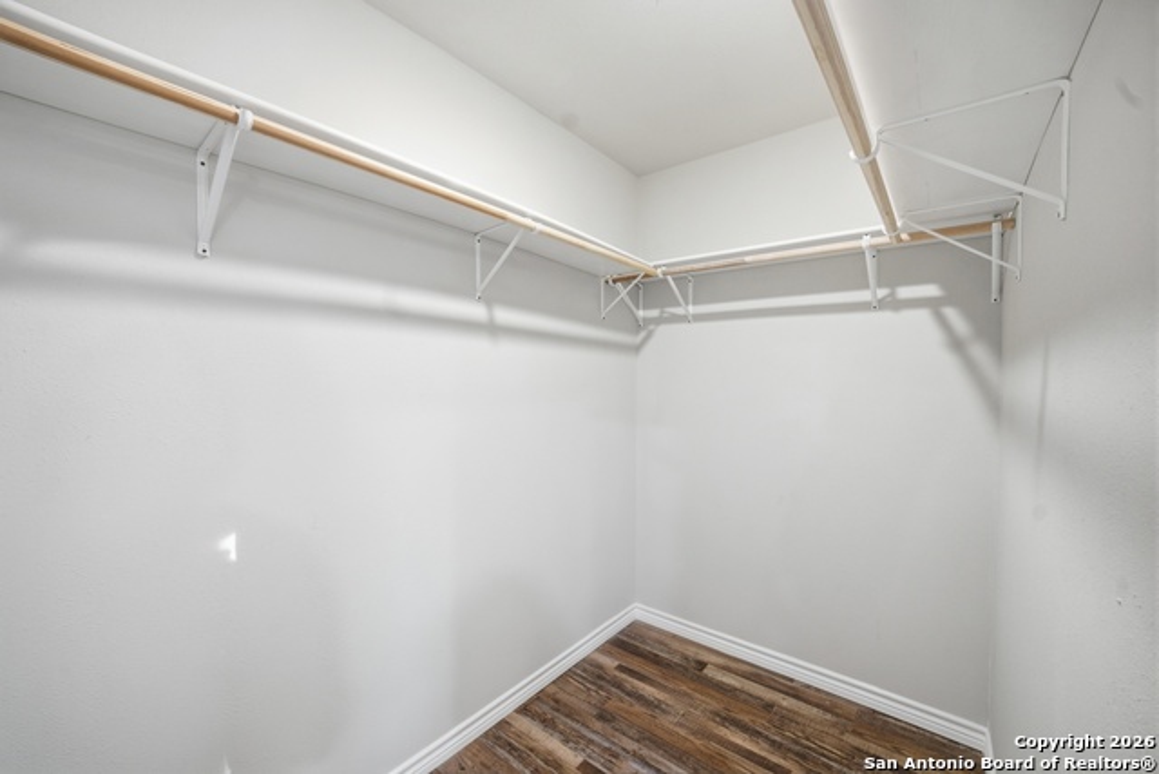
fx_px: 419
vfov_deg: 85.5
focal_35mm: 13
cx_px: 580
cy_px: 387
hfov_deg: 108.3
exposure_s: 1/8
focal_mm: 9
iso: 250
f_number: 9
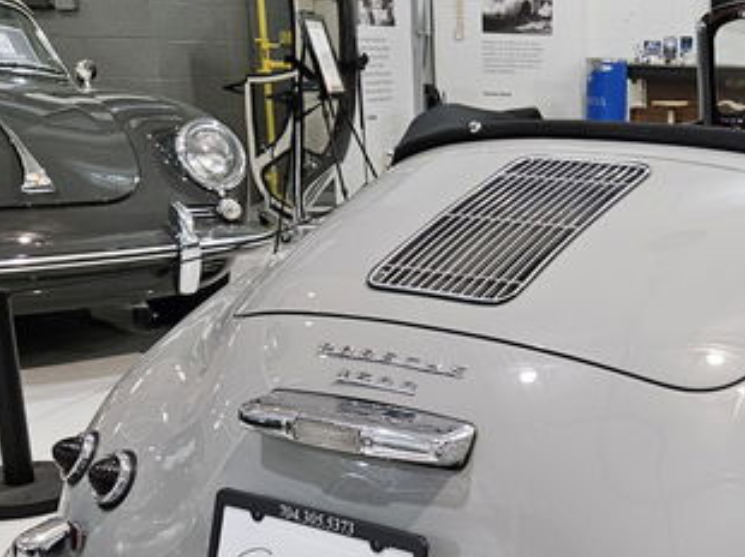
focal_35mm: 57
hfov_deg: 32.0
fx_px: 1226
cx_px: 687
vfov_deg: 25.1
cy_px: 461
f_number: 1.8
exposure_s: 1/120
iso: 1000
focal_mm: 5.4
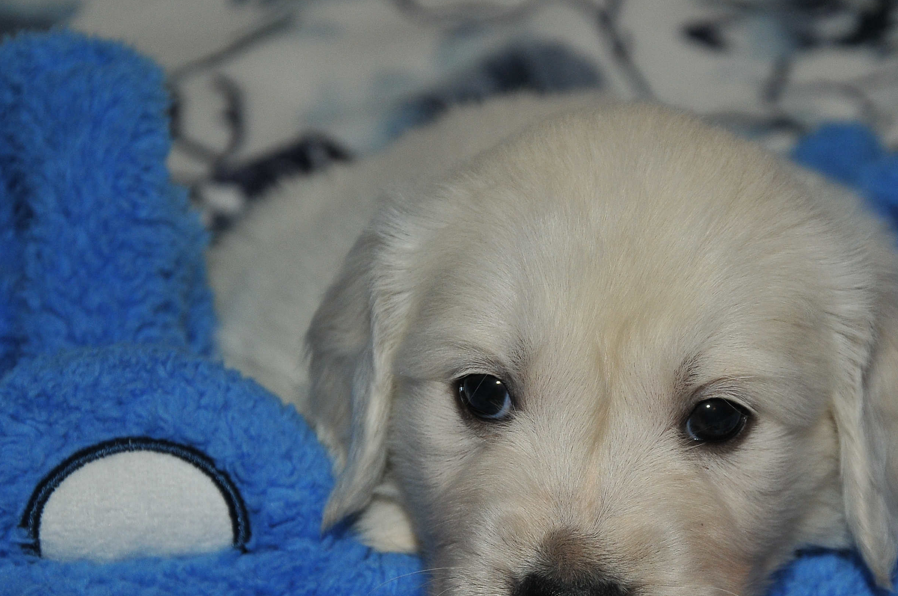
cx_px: 622
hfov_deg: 11.1
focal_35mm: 186
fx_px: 4634
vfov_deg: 7.4
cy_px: 472
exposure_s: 1/60
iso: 400
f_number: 5.6
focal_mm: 70
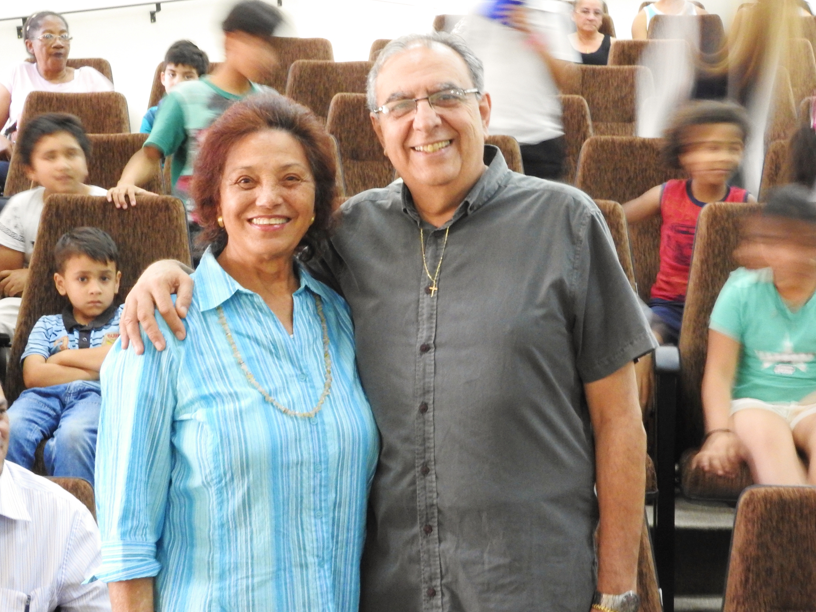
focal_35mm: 79
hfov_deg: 24.7
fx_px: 1862
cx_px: 396
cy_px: 320
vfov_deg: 18.7
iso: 800
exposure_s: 1/3
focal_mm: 12.5
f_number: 8
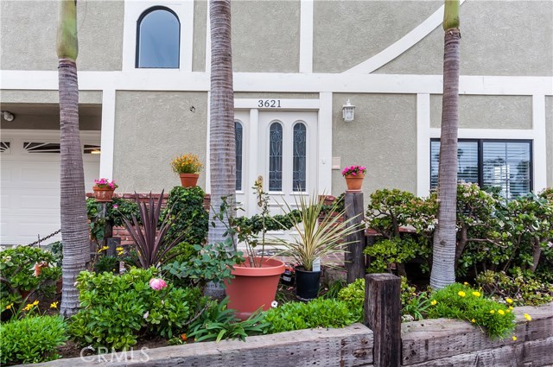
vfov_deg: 59.4
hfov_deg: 81.3
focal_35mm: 21
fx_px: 322
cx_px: 276
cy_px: 184
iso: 200
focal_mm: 14
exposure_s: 1/20
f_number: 11
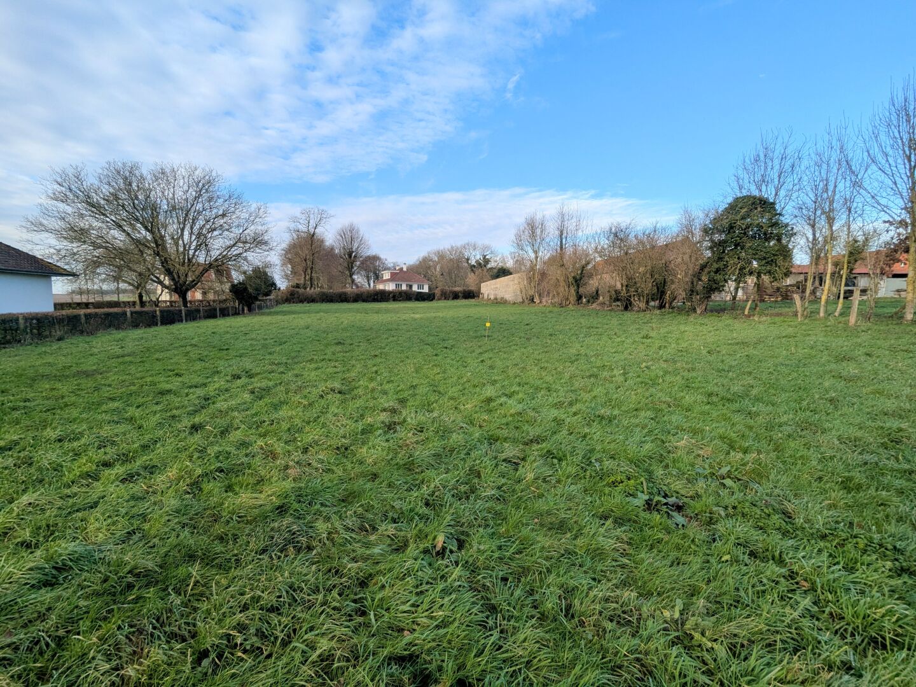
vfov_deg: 78.1
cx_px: 458
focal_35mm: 16
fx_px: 423
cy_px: 344
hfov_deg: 94.5
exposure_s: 1/624
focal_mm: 2.35
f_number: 2.2
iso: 52
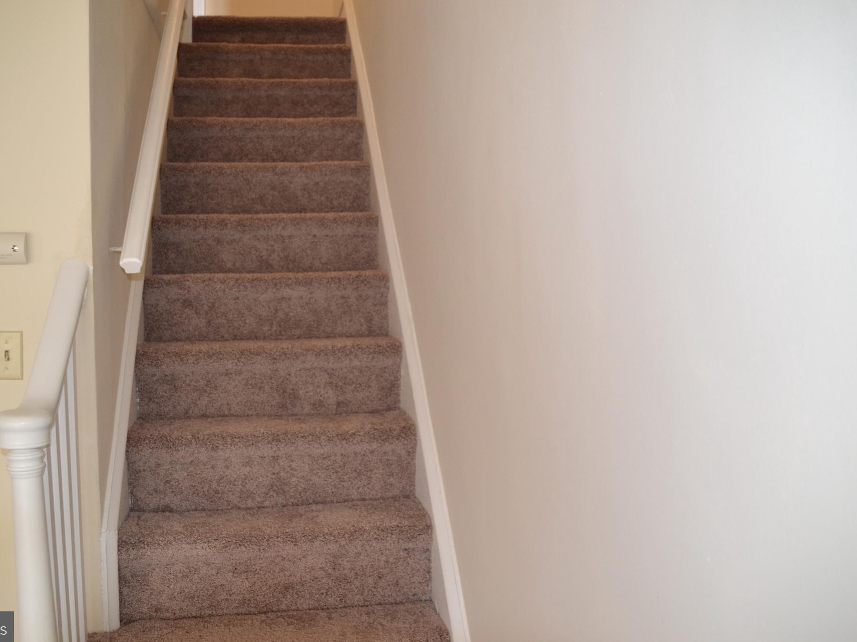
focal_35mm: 33
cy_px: 320
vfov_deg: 42.9
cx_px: 398
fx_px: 817
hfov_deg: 55.3
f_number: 3.5
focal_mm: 20
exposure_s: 1/60
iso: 1100
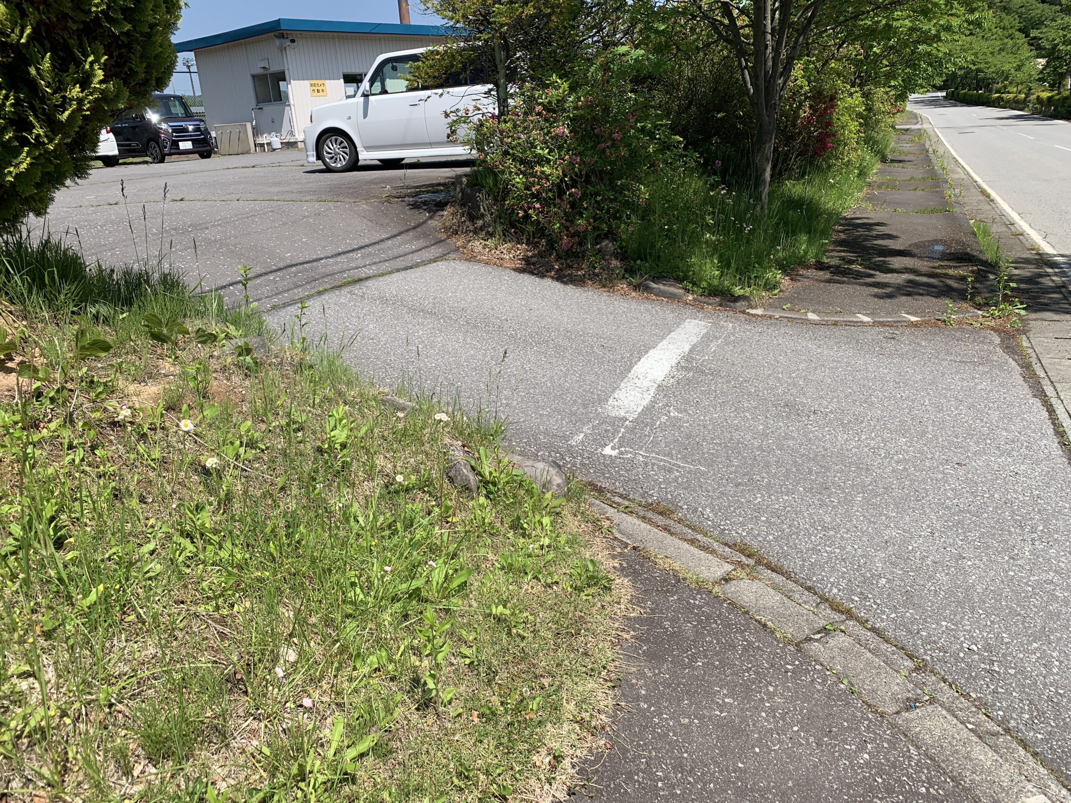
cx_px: 536
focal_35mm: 26
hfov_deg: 67.3
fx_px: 804
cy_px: 402
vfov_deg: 53.1
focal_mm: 4.25
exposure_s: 1/1992
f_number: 1.8
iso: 25
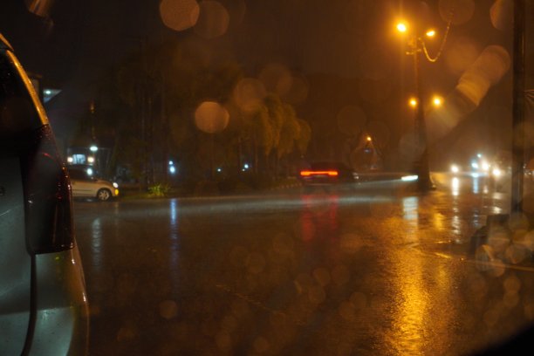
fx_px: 779
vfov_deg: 25.8
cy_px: 178
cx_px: 267
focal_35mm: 52
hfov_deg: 37.9
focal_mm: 35
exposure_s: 1/5
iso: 500
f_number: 3.5
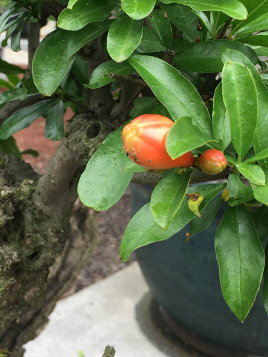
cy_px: 124
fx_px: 537
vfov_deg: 36.5
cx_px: 130
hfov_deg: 28.0
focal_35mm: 52
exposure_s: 1/100
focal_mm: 4.15
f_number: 2.2
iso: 25
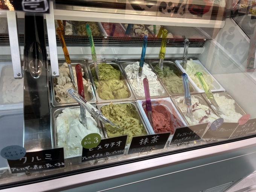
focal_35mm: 26
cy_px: 96
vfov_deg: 53.1
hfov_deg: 67.3
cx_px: 128
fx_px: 192
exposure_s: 1/100
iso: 32
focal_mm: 5.1
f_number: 1.6
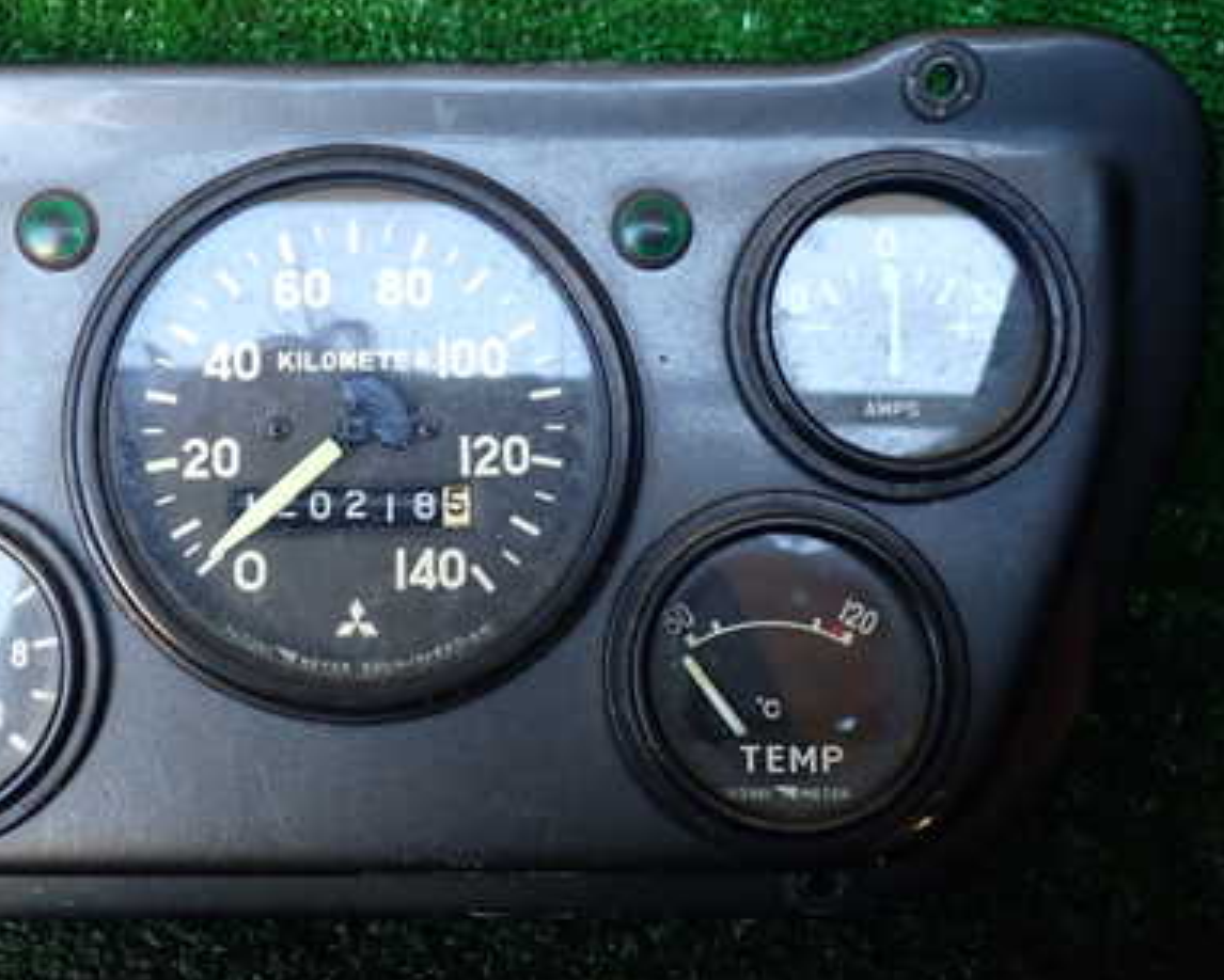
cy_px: 359
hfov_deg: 39.6
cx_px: 368
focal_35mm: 46
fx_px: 1667
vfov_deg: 32.6
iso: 200
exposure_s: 1/60
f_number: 2.3
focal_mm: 5.4
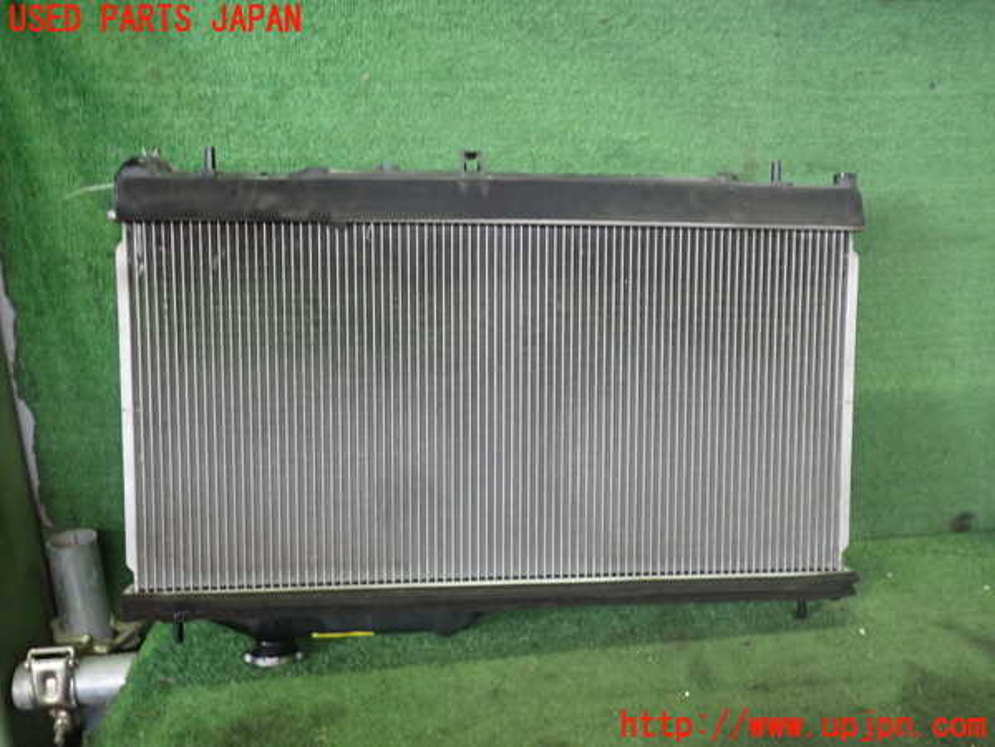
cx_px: 498
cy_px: 374
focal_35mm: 30
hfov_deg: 60.0
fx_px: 862
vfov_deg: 46.8
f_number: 2.3
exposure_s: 1/30
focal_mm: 5.4
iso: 400
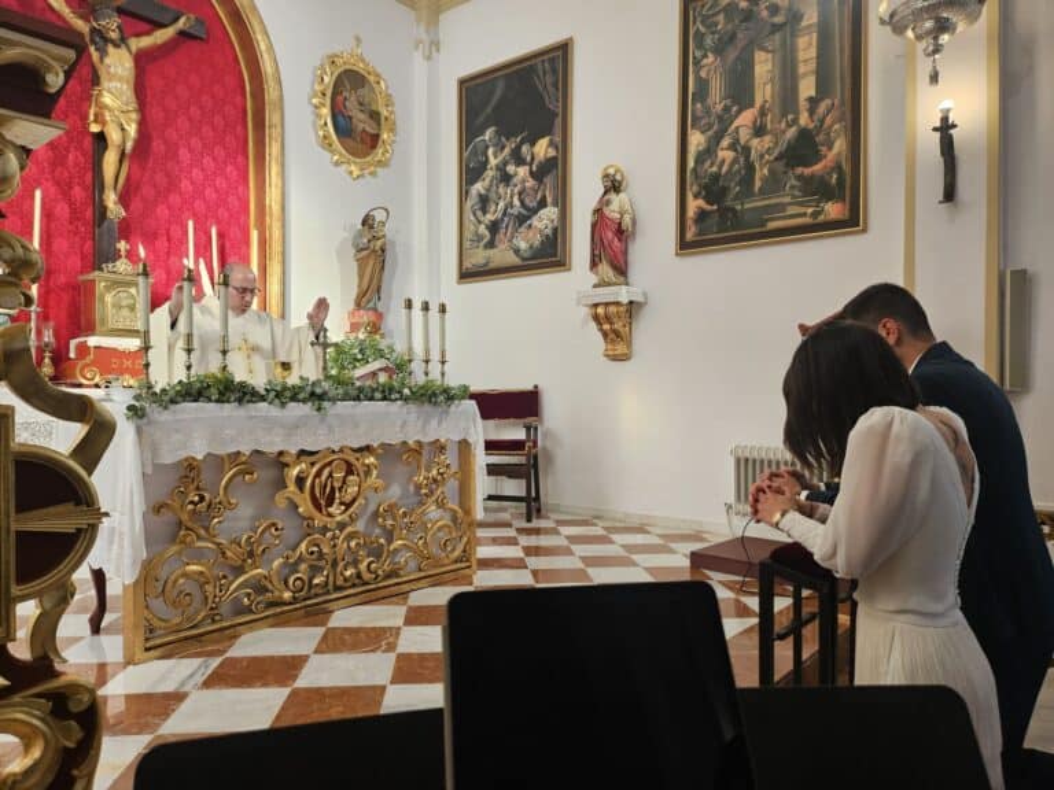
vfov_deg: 56.8
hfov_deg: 71.6
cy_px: 395
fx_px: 731
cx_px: 527
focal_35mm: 24
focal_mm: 5
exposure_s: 1/100
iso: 100
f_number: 1.8
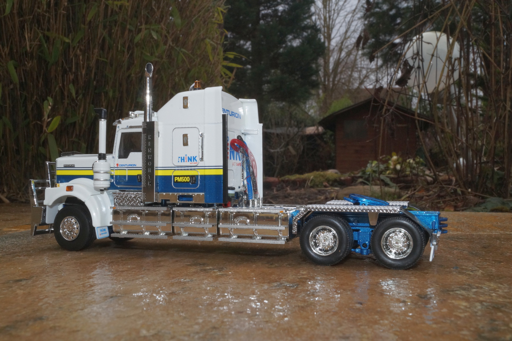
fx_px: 554
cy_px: 170
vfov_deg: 34.2
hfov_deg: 49.6
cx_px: 256
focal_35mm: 39
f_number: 22
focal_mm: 26
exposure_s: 1/60
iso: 800
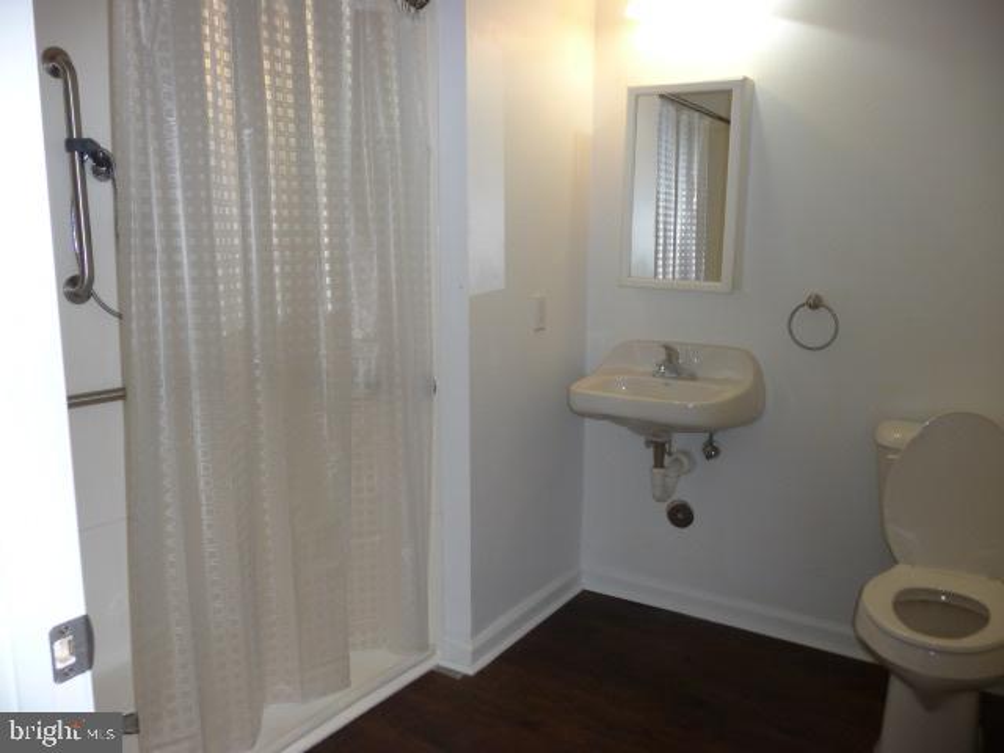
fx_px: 812
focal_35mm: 28
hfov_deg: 63.4
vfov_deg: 49.7
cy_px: 376
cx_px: 502
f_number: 3.3
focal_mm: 4.7
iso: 100
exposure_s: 1/30
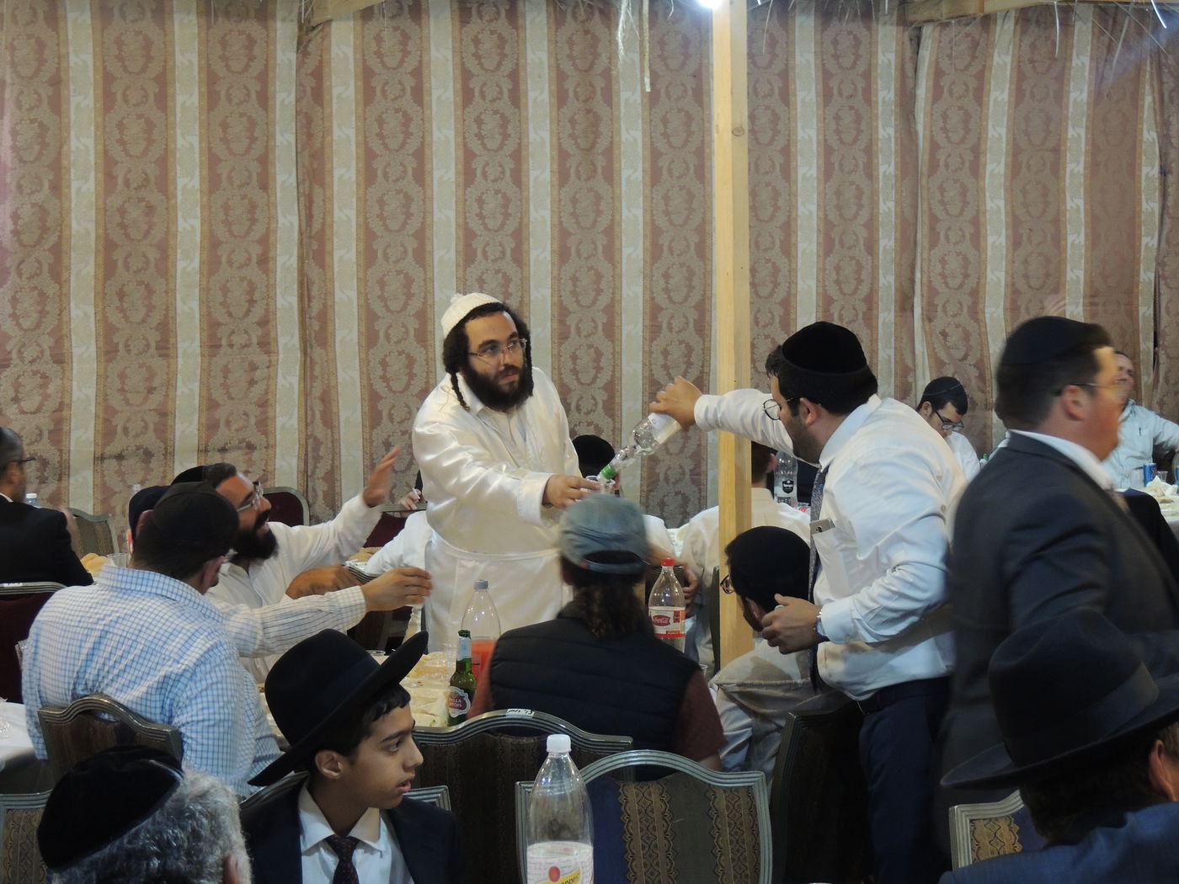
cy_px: 442
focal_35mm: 70
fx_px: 2384
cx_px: 590
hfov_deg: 27.8
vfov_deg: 21.0
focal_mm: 12.4
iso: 400
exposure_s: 1/15
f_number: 3.9
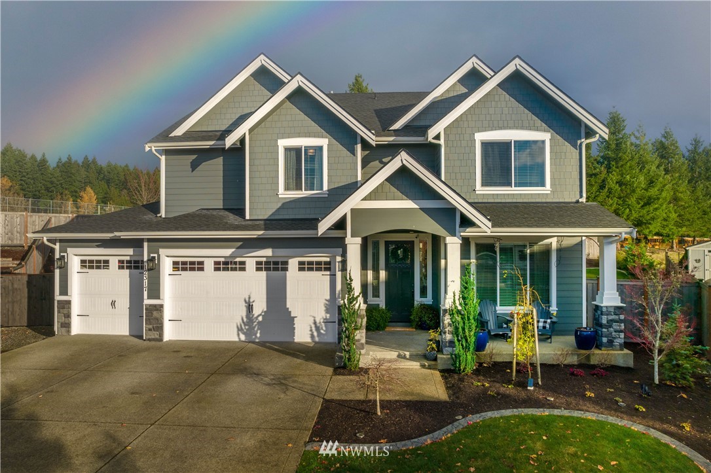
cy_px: 236
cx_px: 356
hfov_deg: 78.6
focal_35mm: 22
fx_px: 434
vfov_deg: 57.2
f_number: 2.8
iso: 100
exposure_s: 1/1500
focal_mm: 8.38
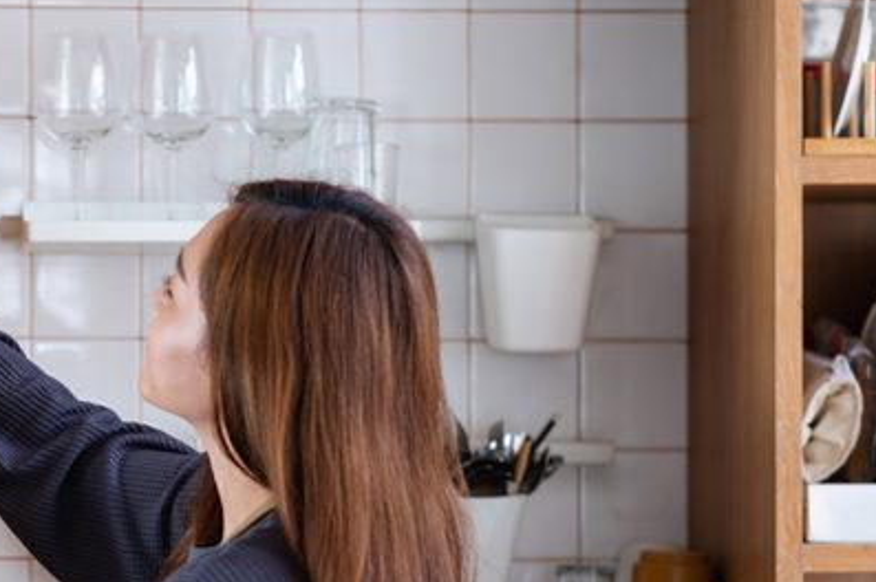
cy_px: 367
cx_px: 152
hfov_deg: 14.2
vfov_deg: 9.5
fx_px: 3501
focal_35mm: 144
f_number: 2
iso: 200
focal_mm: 56
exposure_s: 1/80
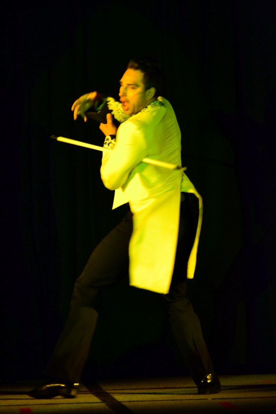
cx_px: 138
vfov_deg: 11.8
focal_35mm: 174
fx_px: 2001
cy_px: 207
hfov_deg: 7.9
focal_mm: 116
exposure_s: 1/125
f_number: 4.8
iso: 3200
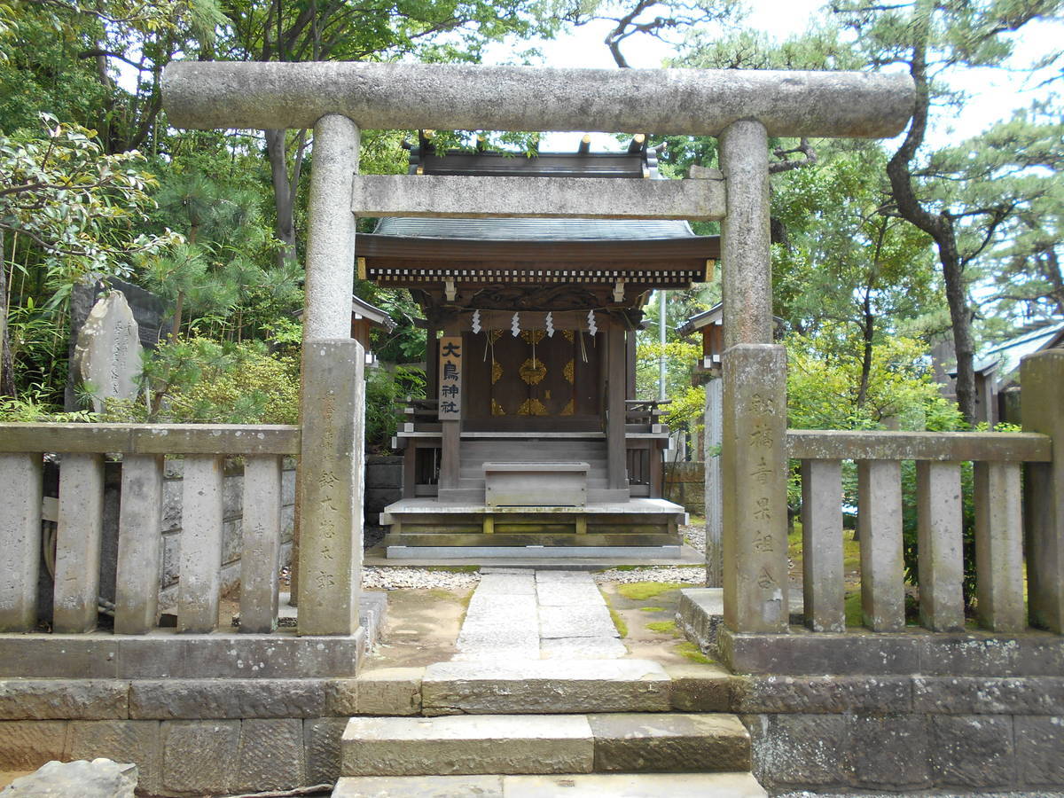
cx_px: 532
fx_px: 799
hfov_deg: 67.3
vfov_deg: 53.1
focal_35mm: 26
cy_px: 399
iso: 80
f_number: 3.2
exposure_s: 1/125
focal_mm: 4.6
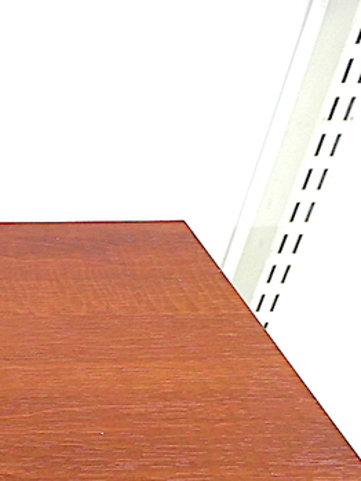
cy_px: 430
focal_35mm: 66
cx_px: -223
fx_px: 917
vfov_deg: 28.3
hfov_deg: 18.8
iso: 200
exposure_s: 1/8
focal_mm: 4.3
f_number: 3.3
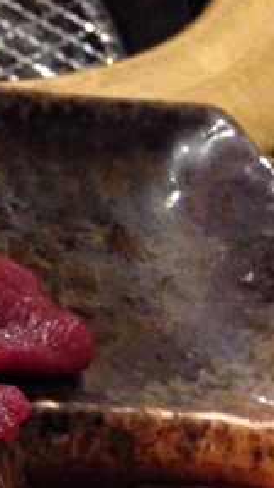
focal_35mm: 100
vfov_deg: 20.9
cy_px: 434
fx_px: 1292
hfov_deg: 10.8
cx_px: -320
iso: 800
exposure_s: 1/15
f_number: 2.4
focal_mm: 4.12
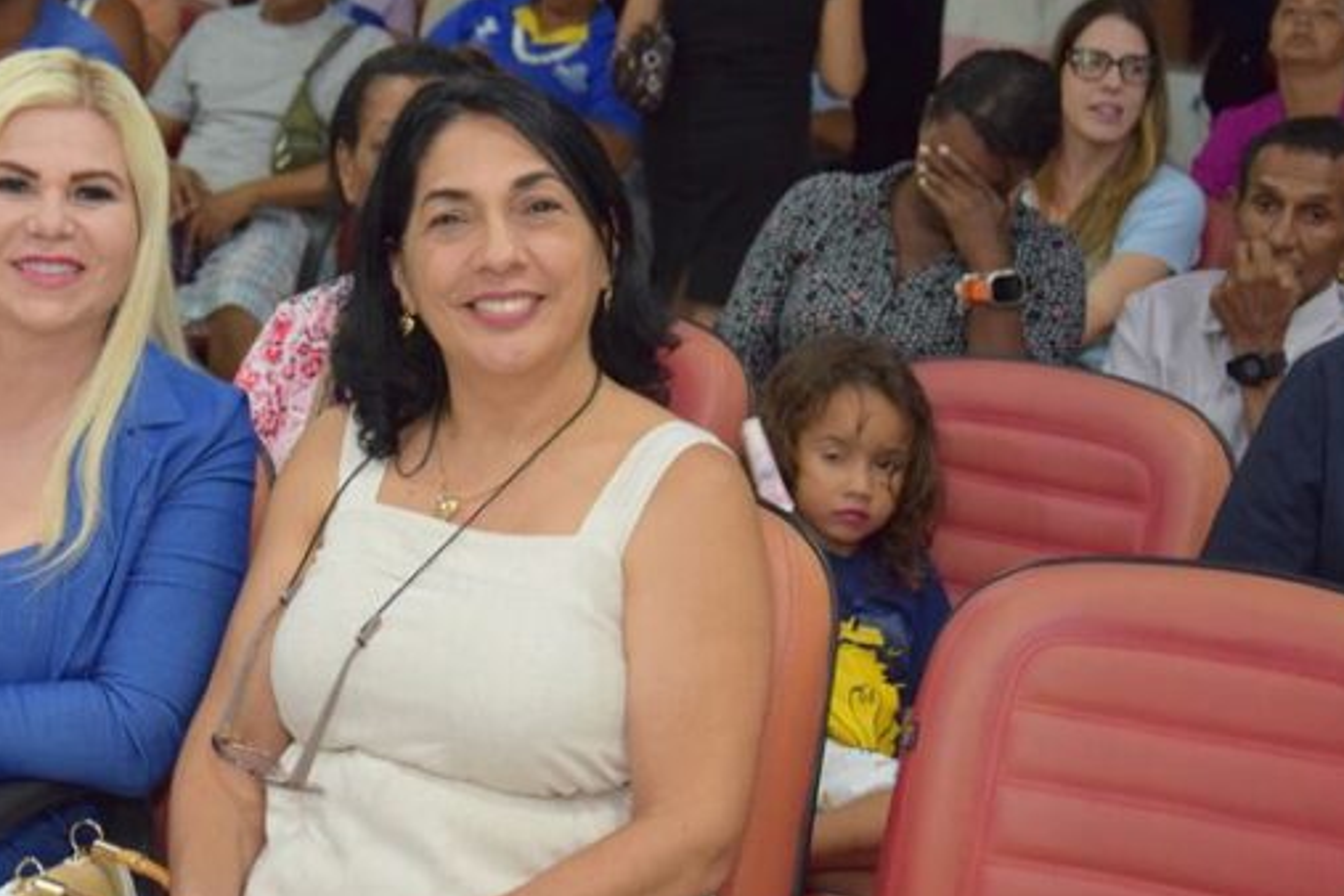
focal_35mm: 99
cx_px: 411
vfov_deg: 13.9
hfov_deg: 20.6
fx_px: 3686
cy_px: 395
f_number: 4.8
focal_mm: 45
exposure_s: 1/60
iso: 1800
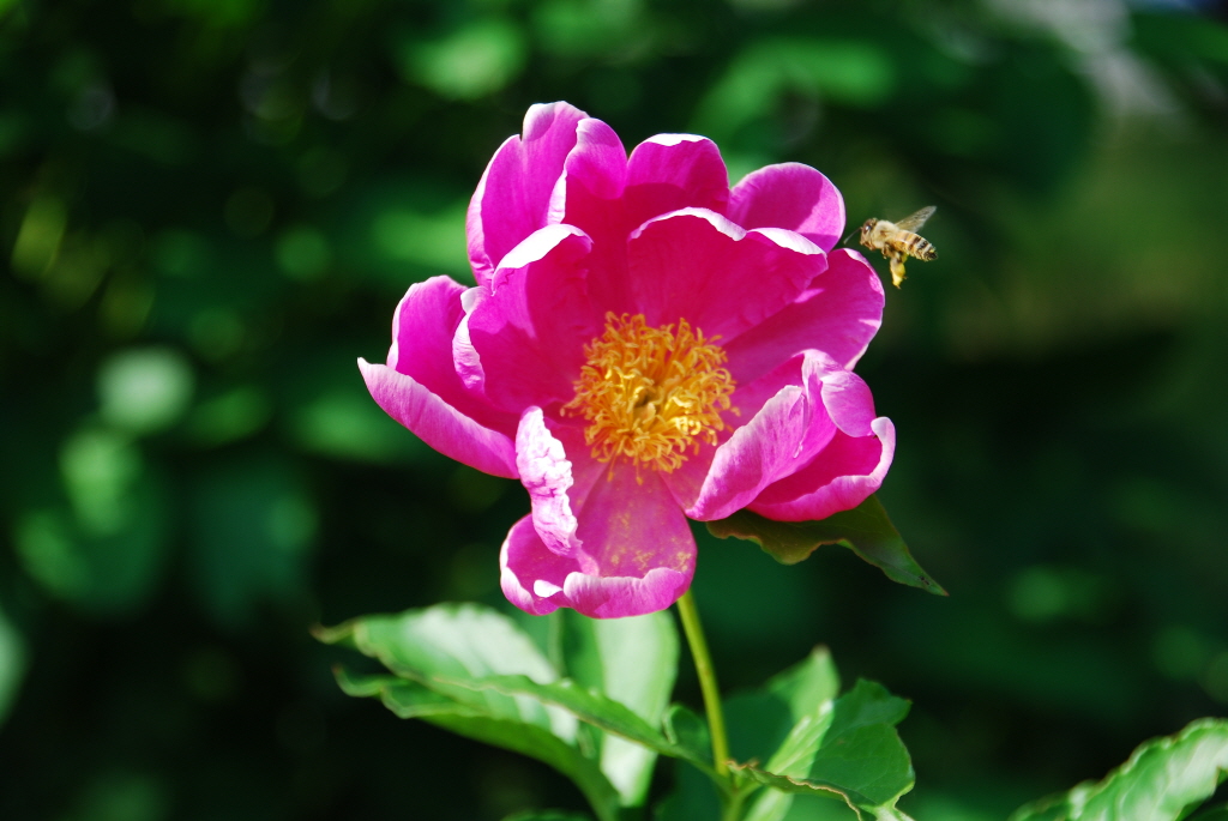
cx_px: 614
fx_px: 5634
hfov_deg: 12.4
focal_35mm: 165
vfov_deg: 8.3
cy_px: 410
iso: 100
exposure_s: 1/160
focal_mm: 110
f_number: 5.6
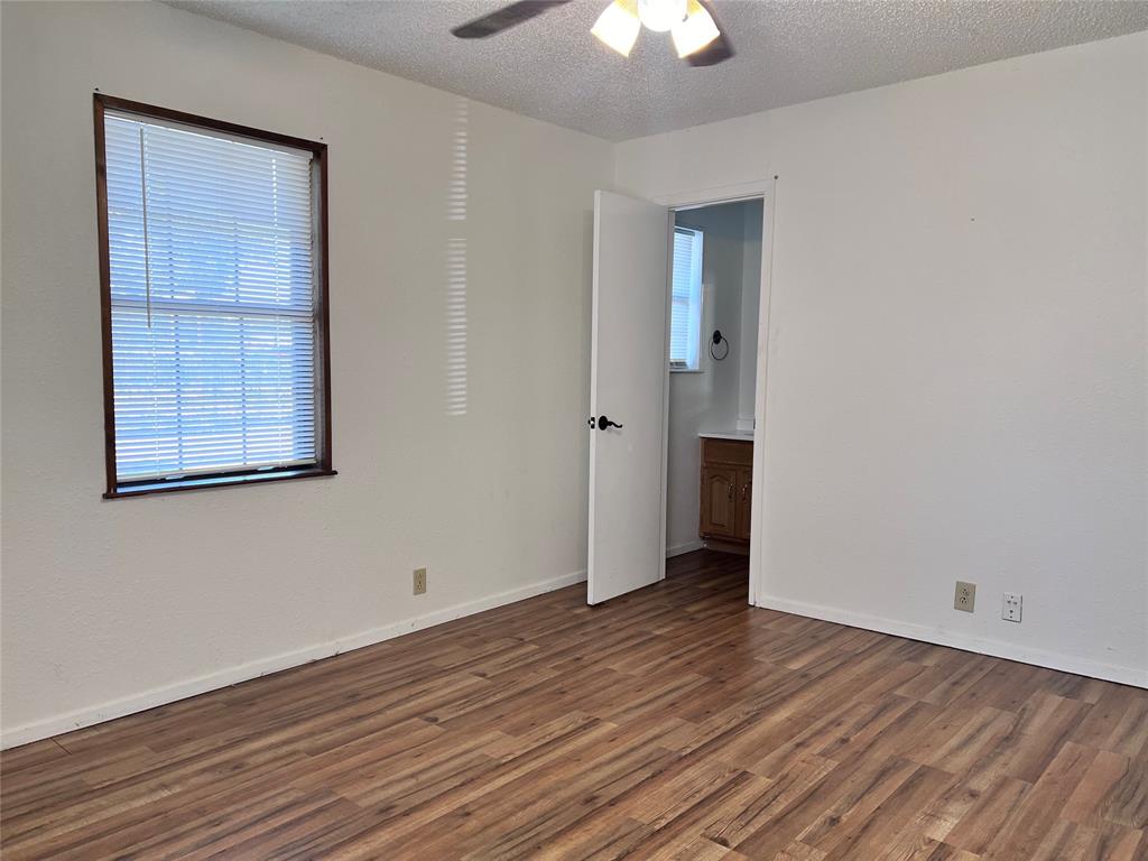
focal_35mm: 26
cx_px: 574
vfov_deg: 53.1
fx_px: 862
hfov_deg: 67.3
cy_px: 430
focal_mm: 5.7
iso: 100
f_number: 1.5
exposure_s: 1/120
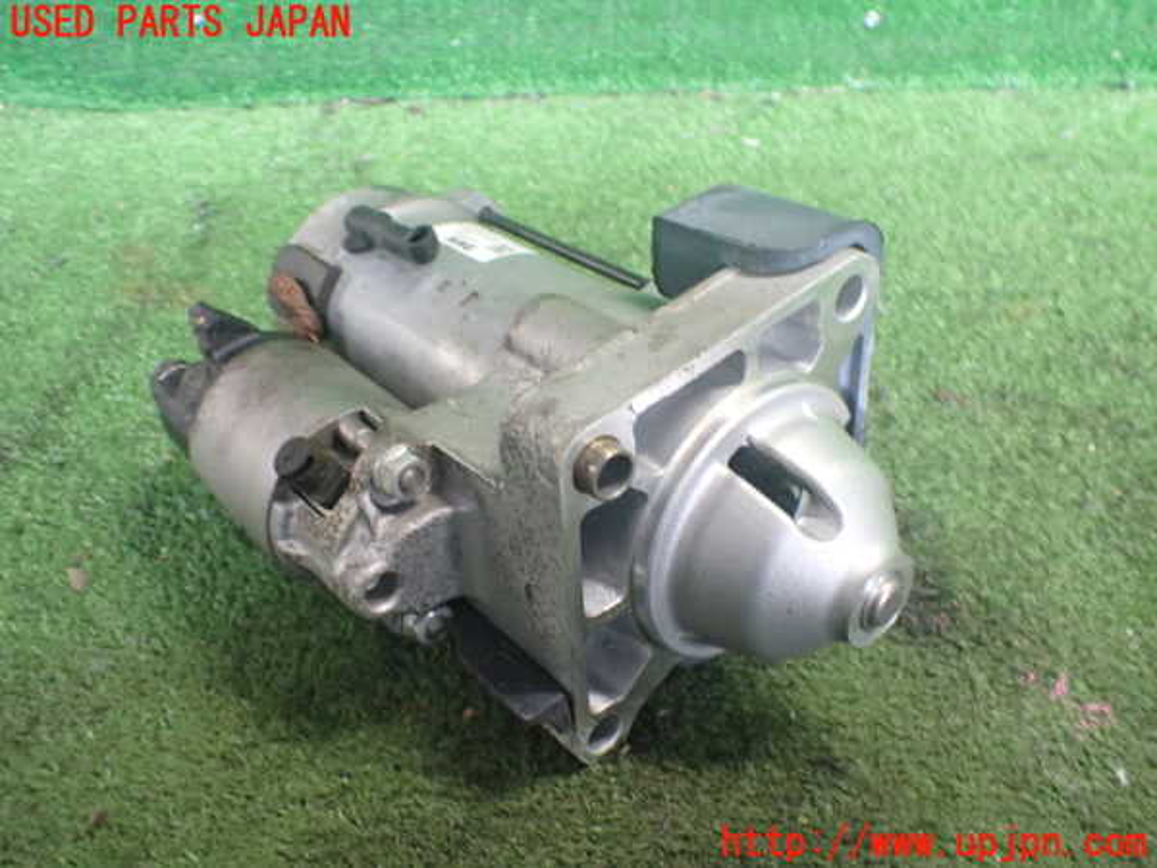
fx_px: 1003
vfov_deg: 46.8
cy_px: 434
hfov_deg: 60.0
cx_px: 578
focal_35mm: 30
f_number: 2.3
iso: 800
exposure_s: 1/50
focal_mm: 5.4
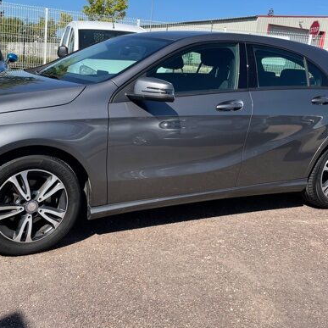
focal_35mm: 38
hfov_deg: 43.3
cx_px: 111
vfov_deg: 43.8
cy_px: 146
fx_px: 407
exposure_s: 1/2882
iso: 32
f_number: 1.6
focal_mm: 4.2
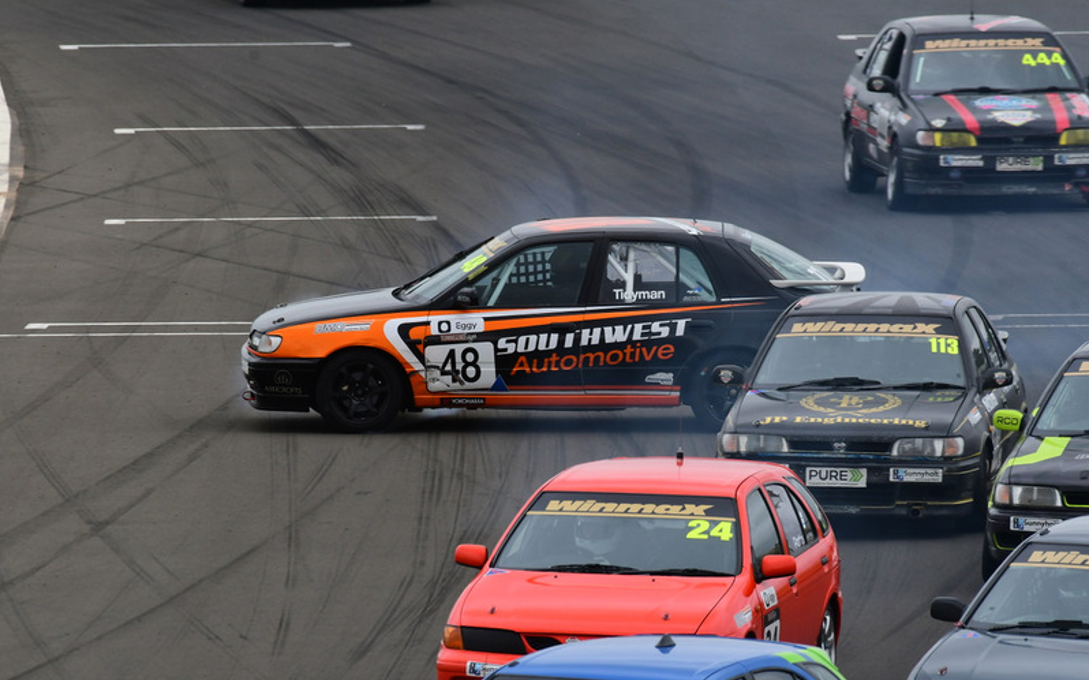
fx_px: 22754
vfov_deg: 1.7
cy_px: 348
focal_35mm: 767
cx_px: 544
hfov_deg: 2.7
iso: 500
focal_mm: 500
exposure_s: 1/640
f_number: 11
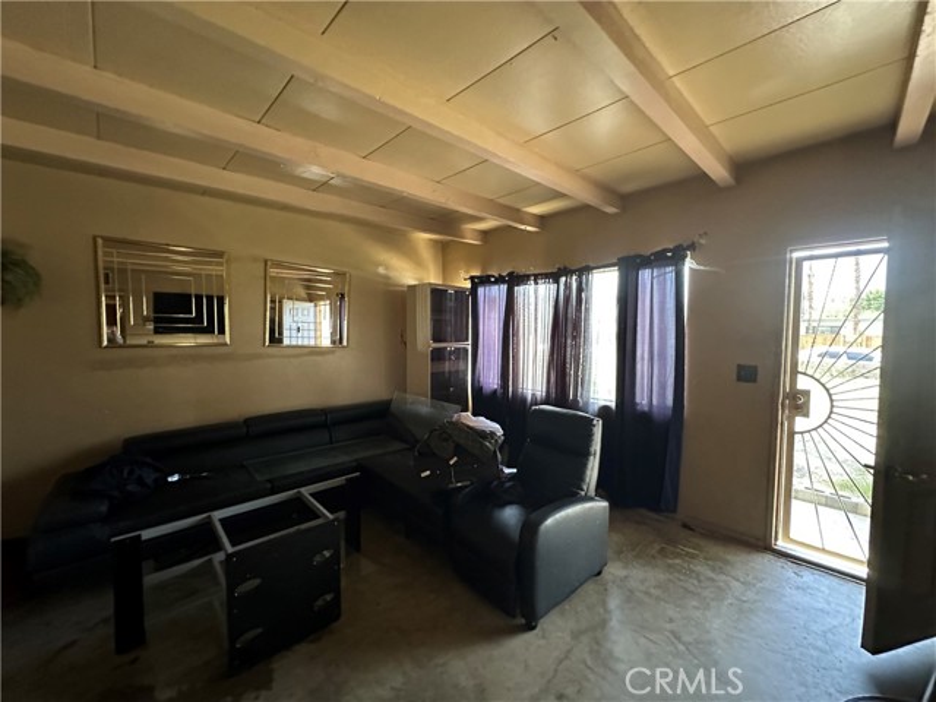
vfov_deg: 85.7
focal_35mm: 14
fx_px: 379
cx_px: 468
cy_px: 351
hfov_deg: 102.1
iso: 800
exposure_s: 1/40
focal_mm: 2.22
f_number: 2.2
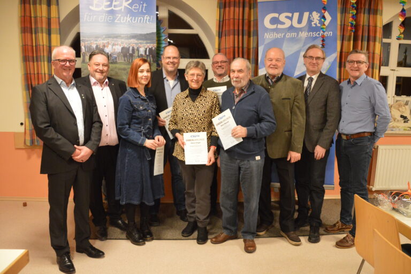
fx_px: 308
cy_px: 137
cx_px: 206
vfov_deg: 47.9
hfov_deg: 67.4
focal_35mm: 27
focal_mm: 18
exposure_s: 1/40
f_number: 3.5
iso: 3200
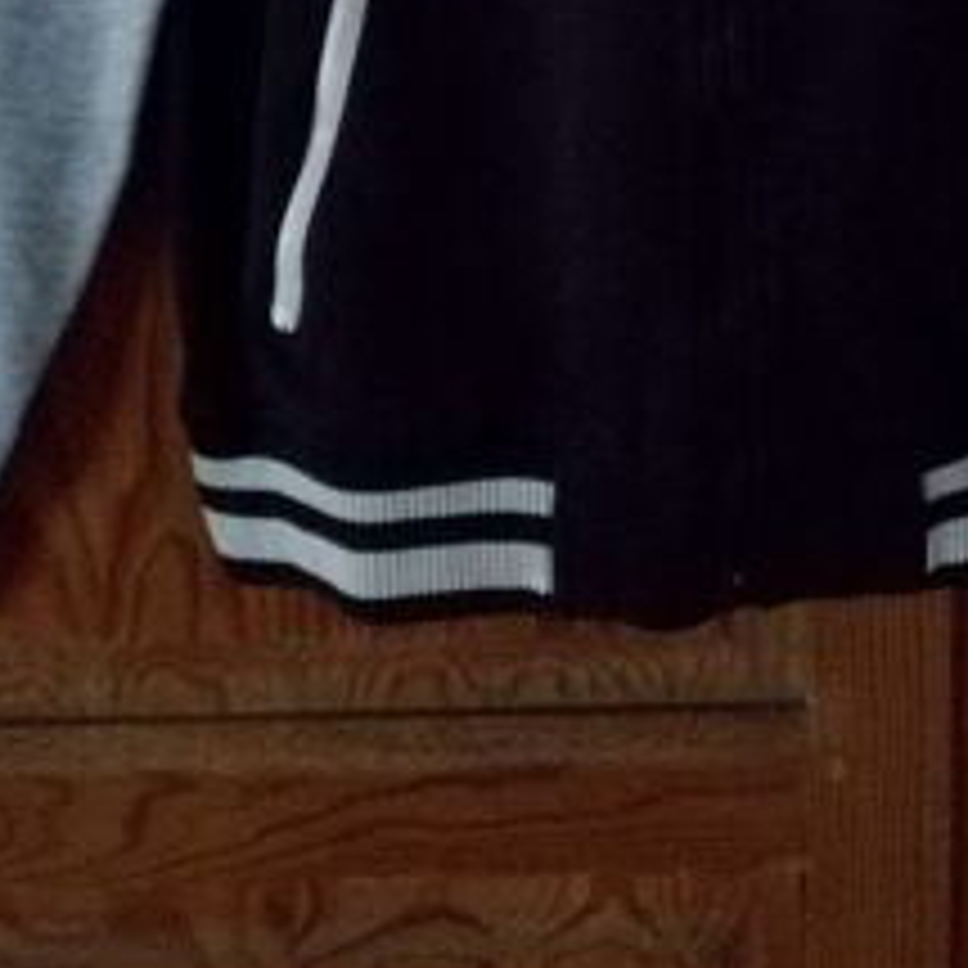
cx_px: 698
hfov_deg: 24.1
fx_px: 2246
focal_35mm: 71
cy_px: -275
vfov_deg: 22.0
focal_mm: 3.79
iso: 2500
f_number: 2
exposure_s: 1/12.5
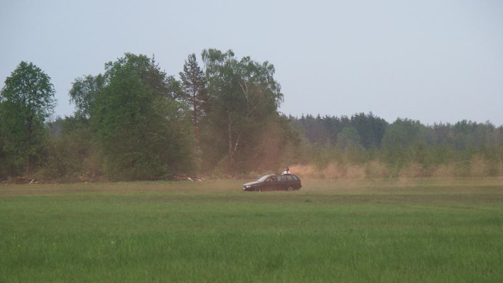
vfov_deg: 5.6
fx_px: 2908
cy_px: 180
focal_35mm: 218
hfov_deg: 9.9
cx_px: 252
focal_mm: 50.28
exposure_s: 1/250
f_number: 3.5
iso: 100
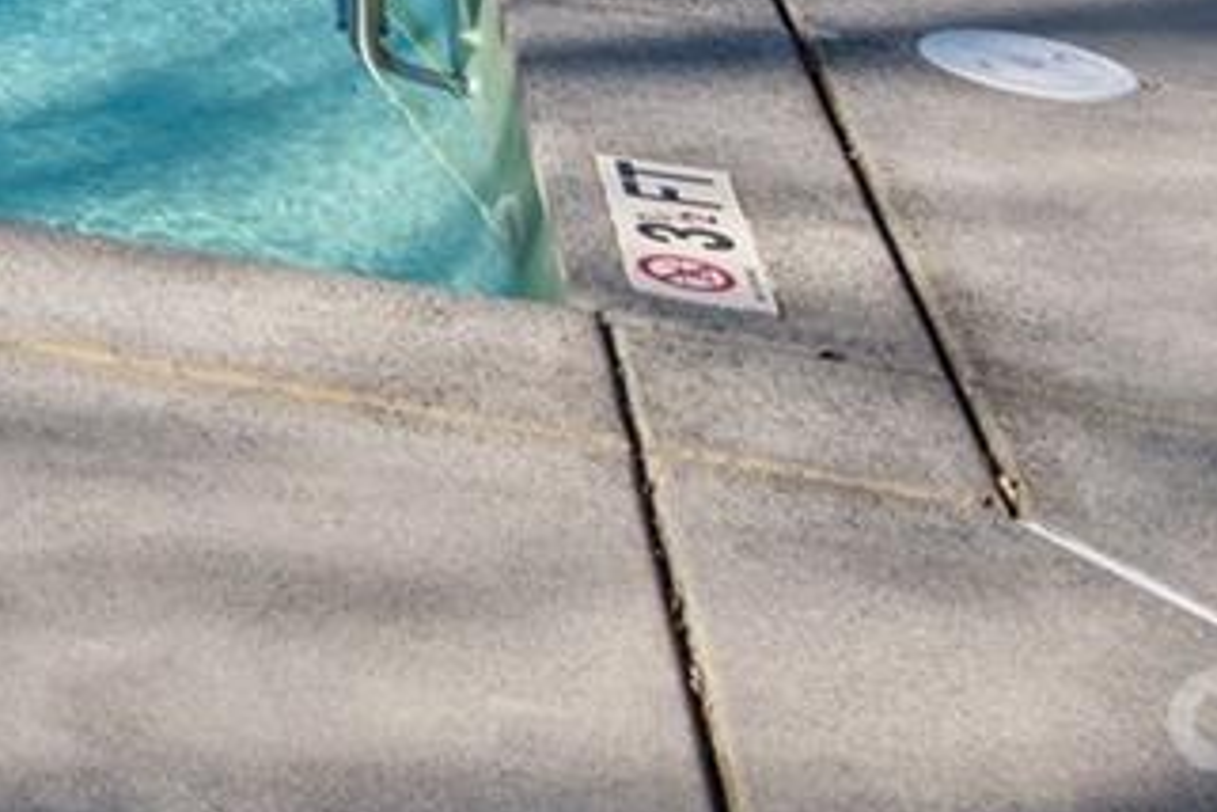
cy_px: -1689
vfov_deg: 9.9
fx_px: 3448
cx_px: -1653
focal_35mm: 102
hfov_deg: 14.2
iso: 200
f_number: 8
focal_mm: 16
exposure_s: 1/400
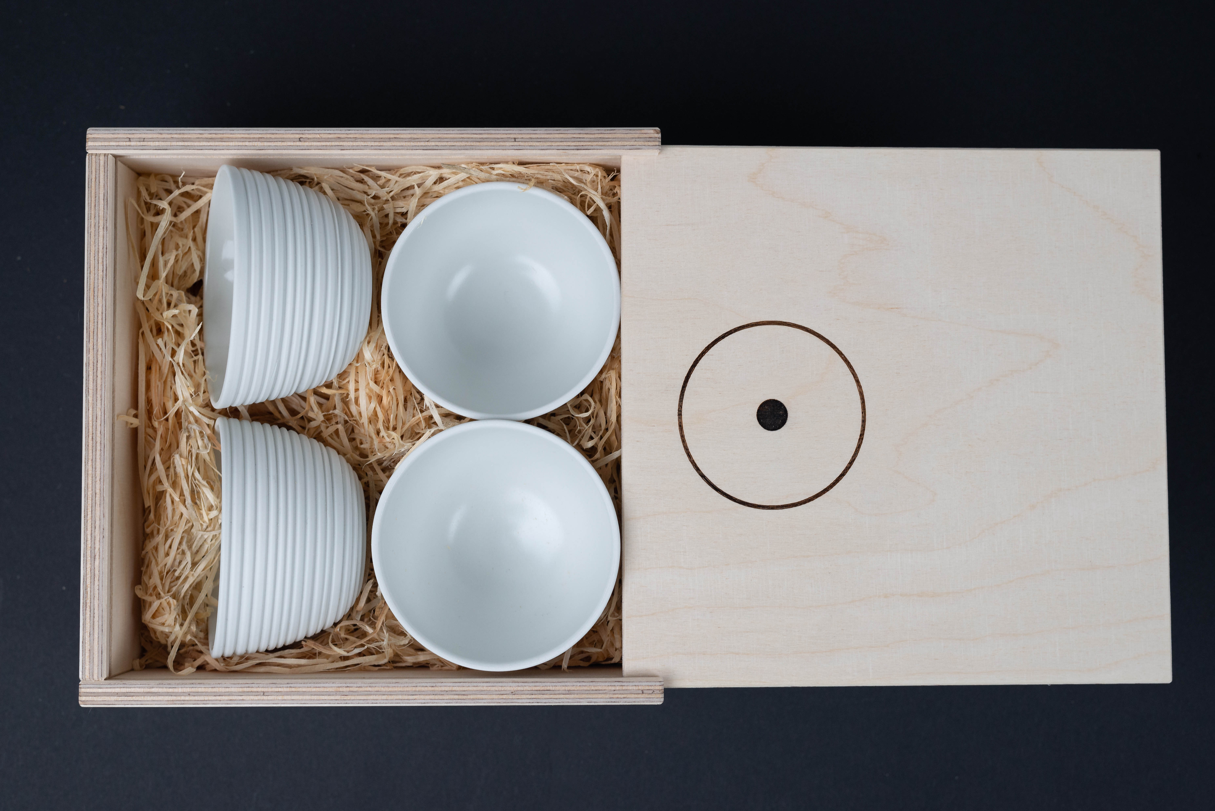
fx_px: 1688
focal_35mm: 50
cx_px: 608
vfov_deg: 27.0
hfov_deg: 39.6
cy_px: 406
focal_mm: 50
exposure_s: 1/125
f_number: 6.3
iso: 640
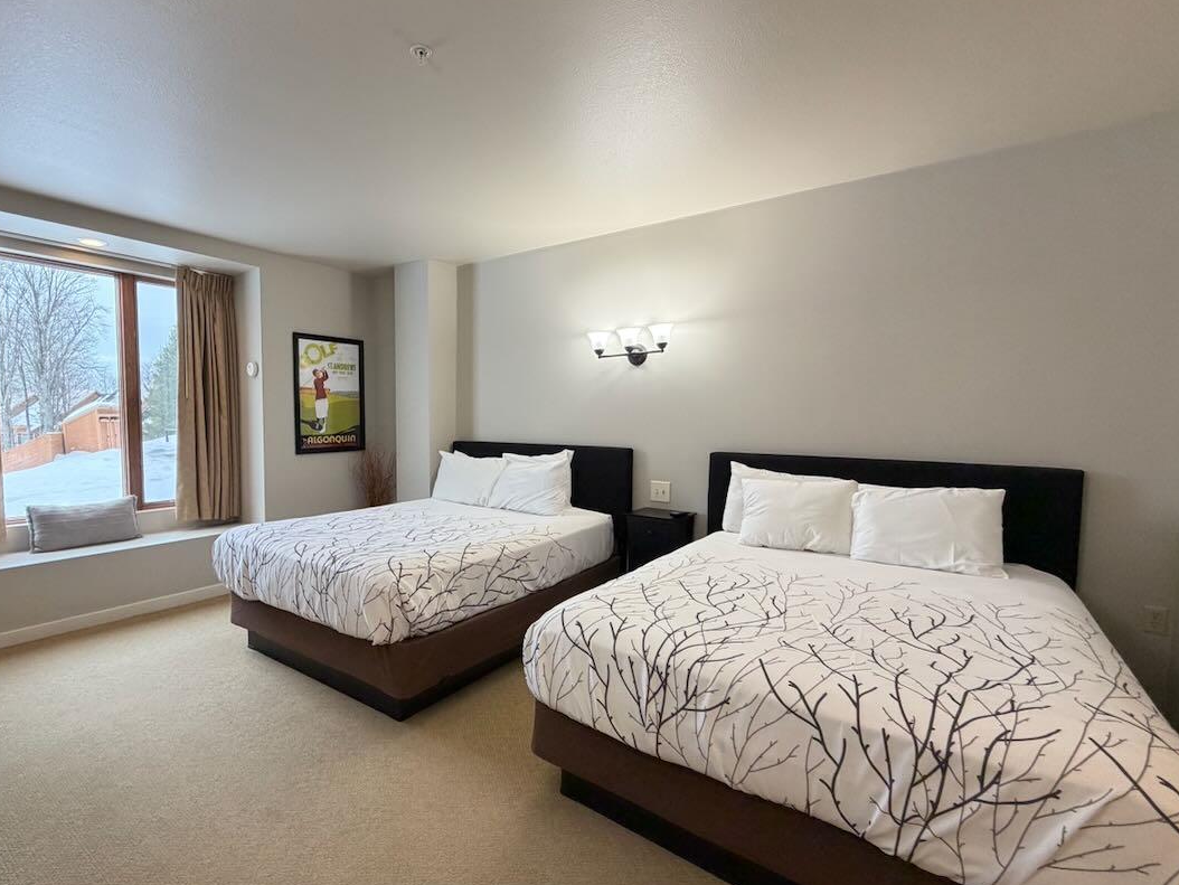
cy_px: 452
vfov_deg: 74.7
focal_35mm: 17
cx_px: 509
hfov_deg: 90.5
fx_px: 579
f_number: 2.2
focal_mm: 2.22
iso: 250
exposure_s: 1/60
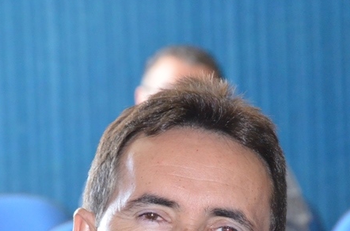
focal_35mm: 365
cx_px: 173
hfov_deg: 5.7
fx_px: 3540
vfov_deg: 3.7
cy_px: 203
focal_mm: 105
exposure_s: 1/60
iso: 3200
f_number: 5.6
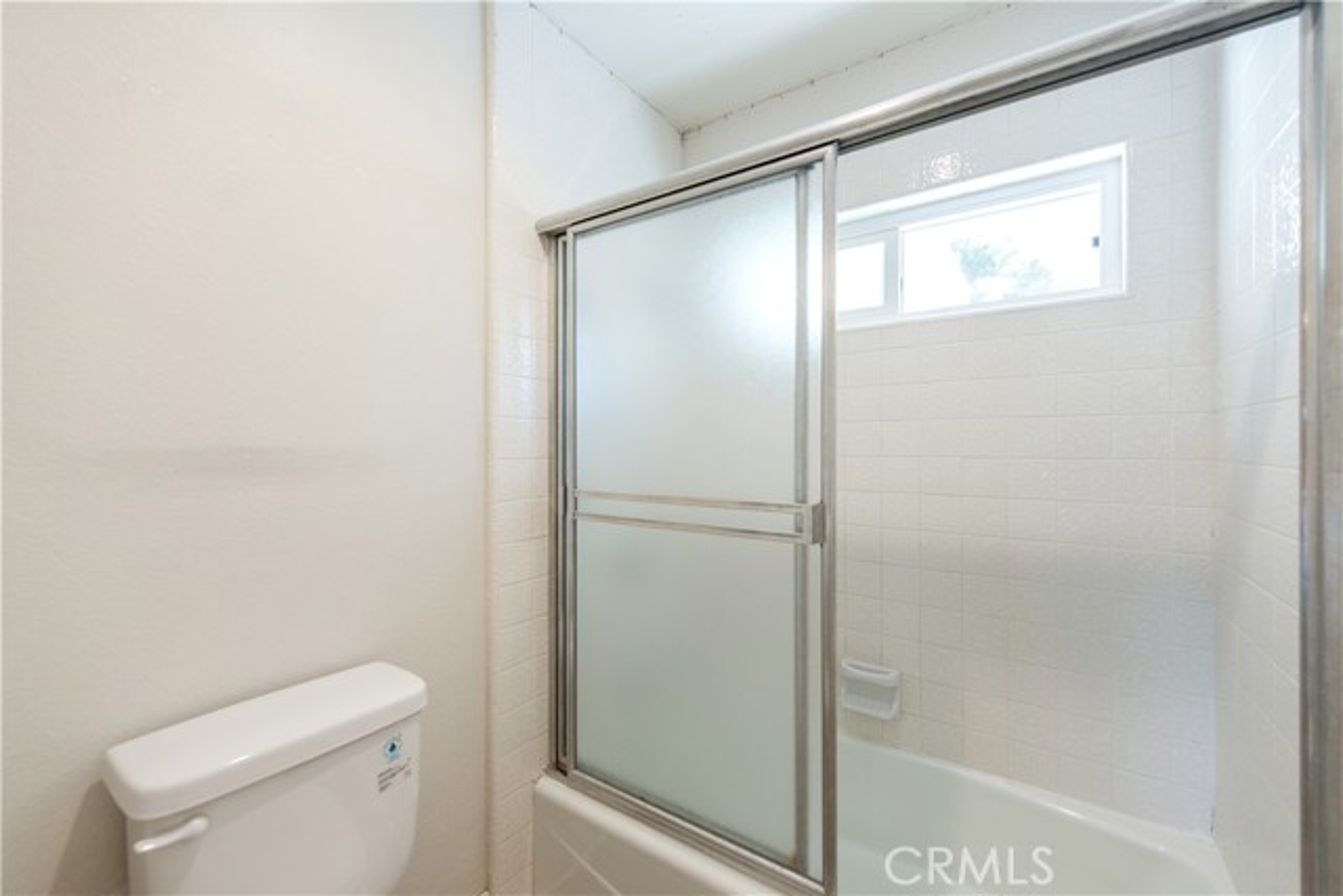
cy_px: 448
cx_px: 672
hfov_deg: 104.2
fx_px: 522
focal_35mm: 14
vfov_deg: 81.2
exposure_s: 1/80
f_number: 4.5
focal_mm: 14
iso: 400
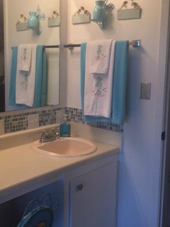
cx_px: 61
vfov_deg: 43.0
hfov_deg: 32.7
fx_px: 288
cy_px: 108
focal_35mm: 44
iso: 40
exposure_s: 1/60
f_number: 2.2
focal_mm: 4.15
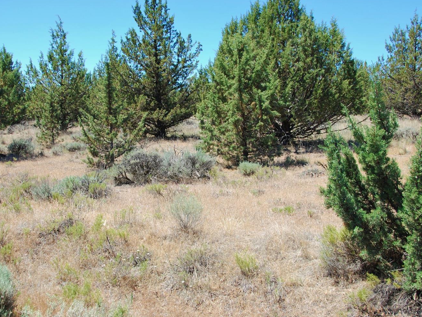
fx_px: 524
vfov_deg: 33.6
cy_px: 159
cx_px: 187
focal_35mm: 43
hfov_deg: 43.8
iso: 100
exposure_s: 1/160
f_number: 6.3
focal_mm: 26
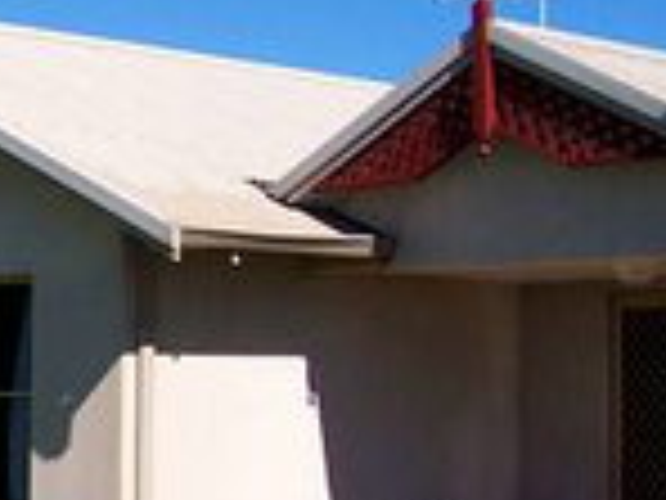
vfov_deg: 13.4
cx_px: -396
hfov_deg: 16.0
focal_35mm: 110
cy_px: 338
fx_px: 2116
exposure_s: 1/580
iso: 80
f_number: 5.1
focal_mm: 5.6
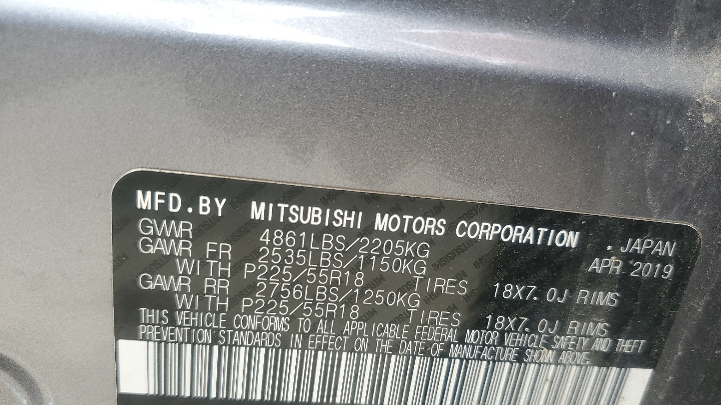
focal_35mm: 29
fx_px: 554
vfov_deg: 39.7
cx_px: 363
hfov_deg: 66.1
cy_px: 268
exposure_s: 1/213
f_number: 1.5
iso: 50
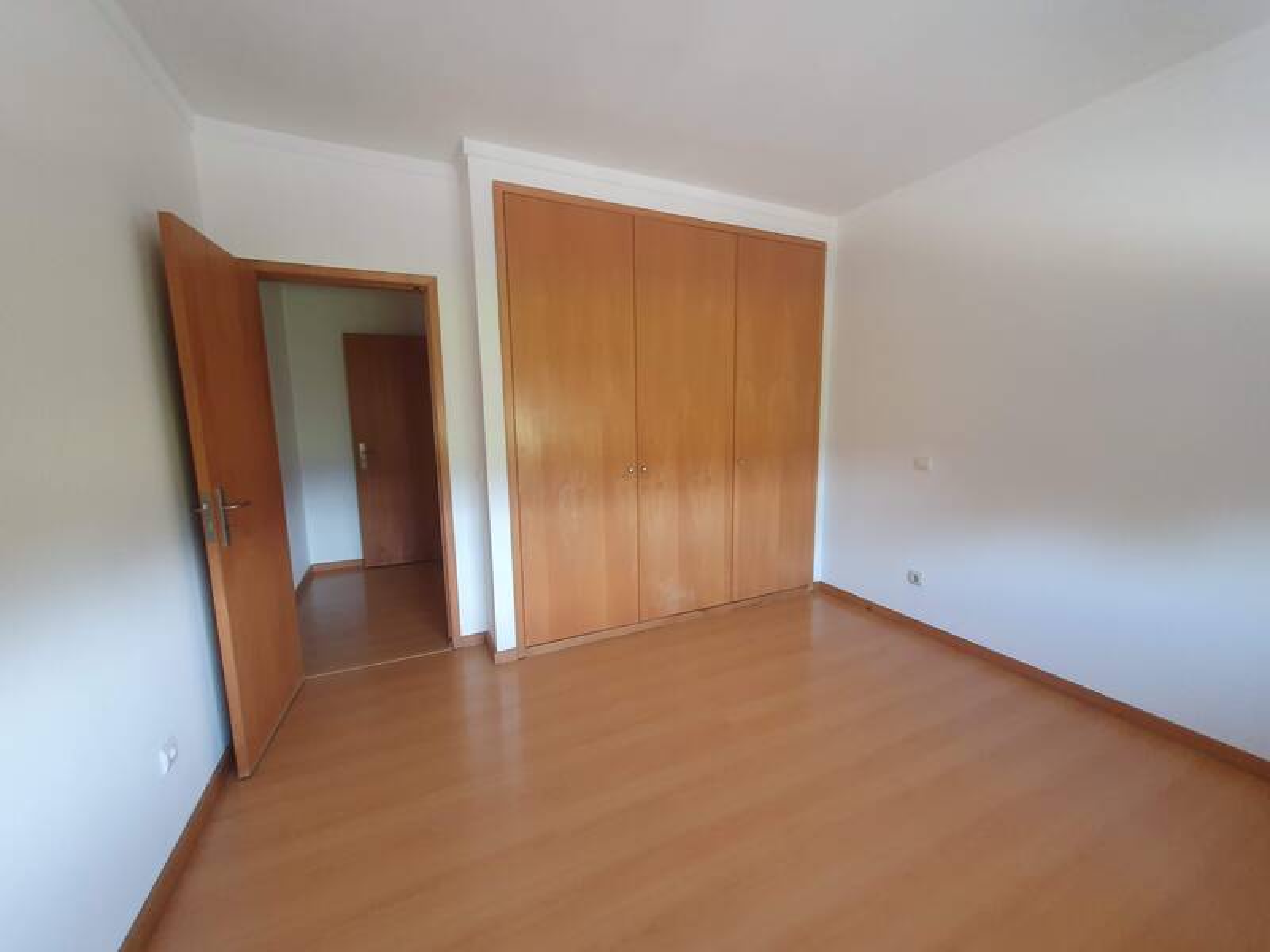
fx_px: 477
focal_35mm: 13
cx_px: 635
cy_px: 476
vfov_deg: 89.9
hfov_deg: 106.2
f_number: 2.2
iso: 400
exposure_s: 1/33
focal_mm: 1.8
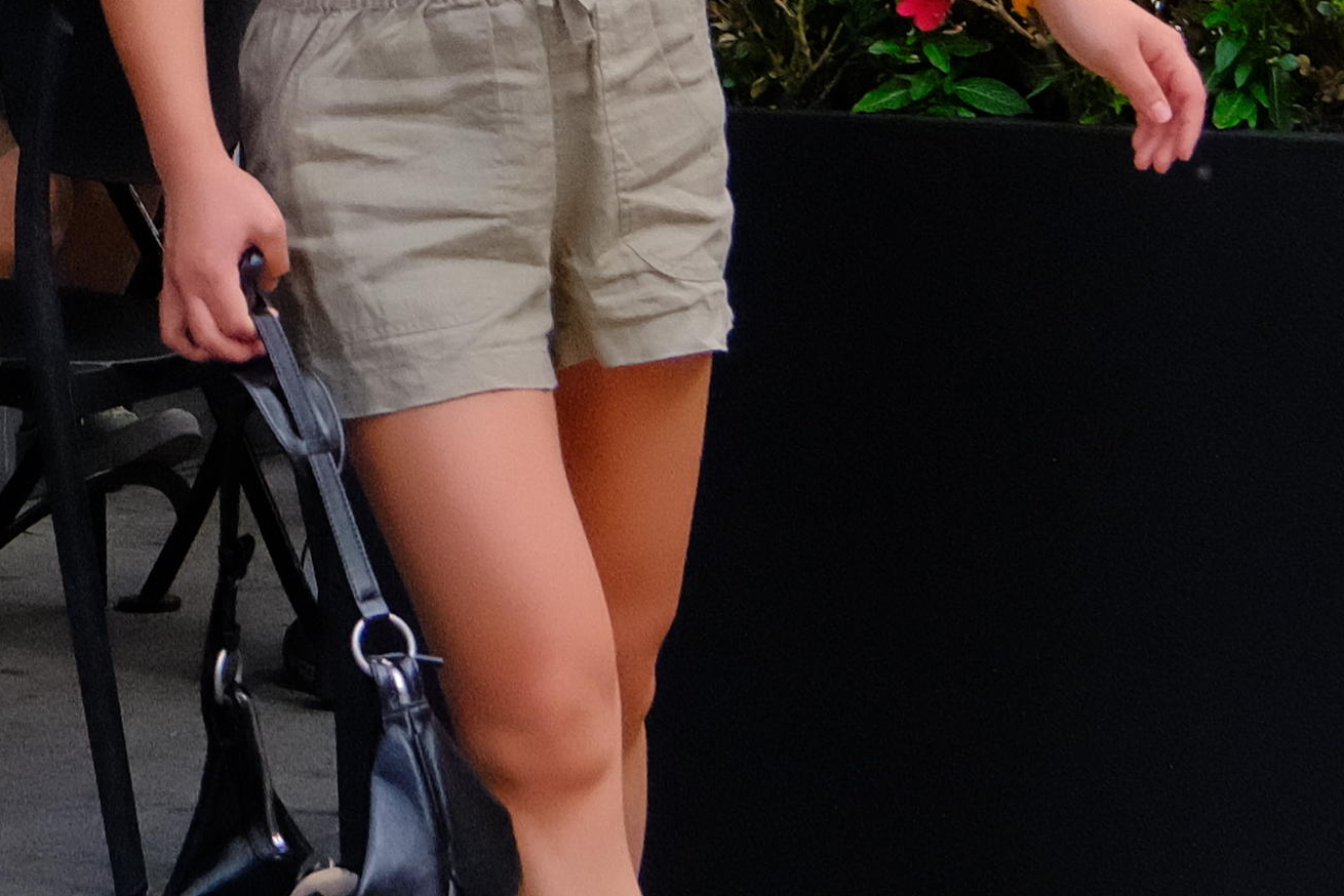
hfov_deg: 8.9
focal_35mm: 230
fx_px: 8588
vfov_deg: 5.8
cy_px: -1041
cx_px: -196
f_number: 4
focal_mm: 26
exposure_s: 1/640
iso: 1600
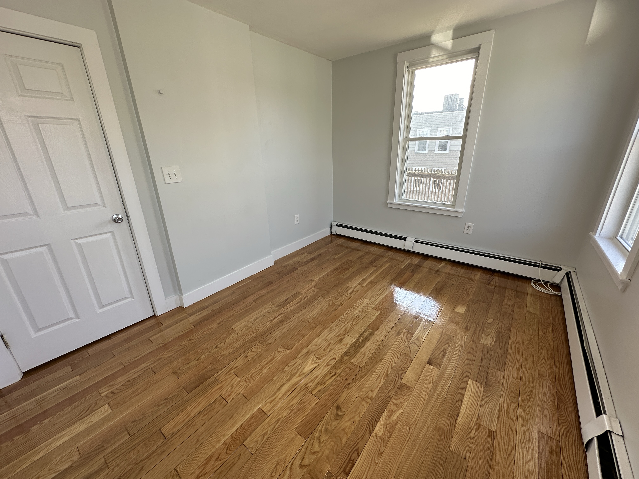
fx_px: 258
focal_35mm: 14
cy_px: 240
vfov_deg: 85.7
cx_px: 320
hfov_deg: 102.1
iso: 40
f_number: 2.2
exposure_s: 1/99
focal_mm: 2.22
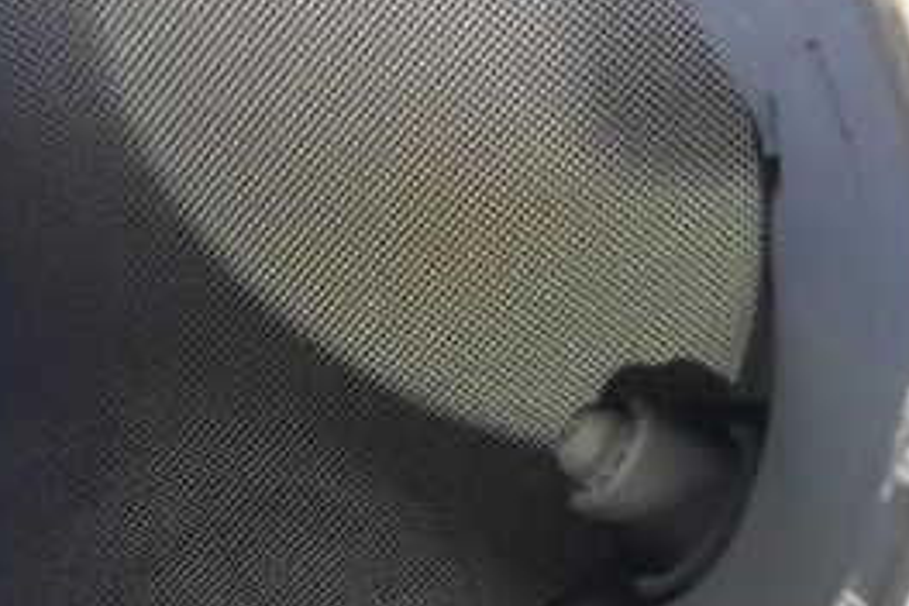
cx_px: 275
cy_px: 258
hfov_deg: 28.2
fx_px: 1793
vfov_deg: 19.2
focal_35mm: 71
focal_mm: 5.4
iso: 2000
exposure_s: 1/100
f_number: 2.3
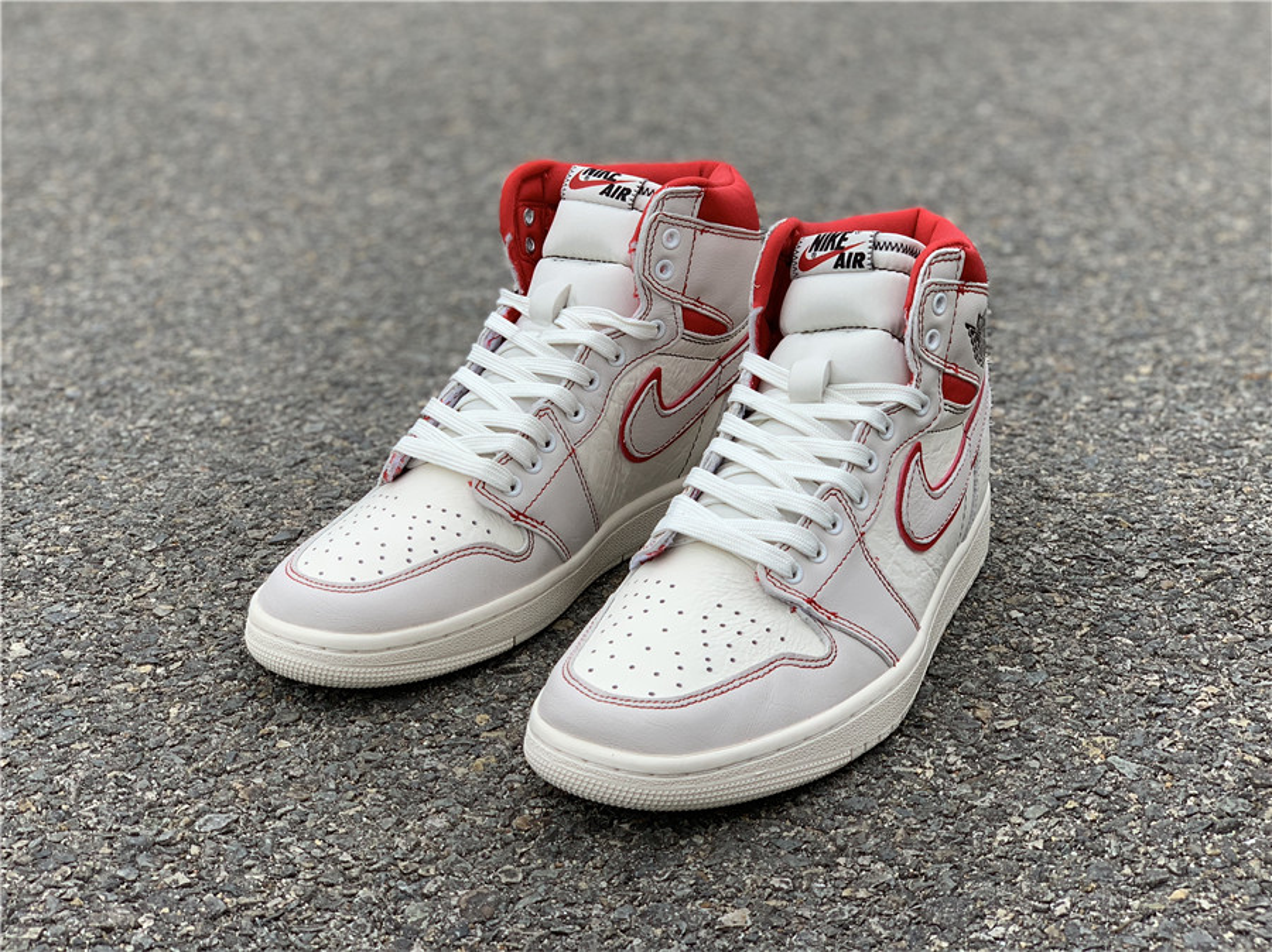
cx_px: 636
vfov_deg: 28.0
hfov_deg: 36.8
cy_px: 476
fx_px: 1910
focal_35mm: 52
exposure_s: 1/269
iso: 16
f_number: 2.4
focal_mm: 6
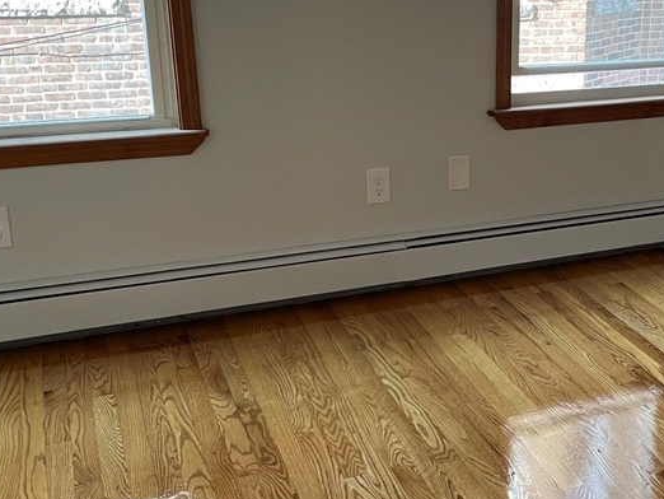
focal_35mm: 51
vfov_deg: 28.6
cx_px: 557
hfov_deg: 35.9
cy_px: 221
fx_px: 979
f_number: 1.6
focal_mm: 4.2
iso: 125
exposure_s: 1/60
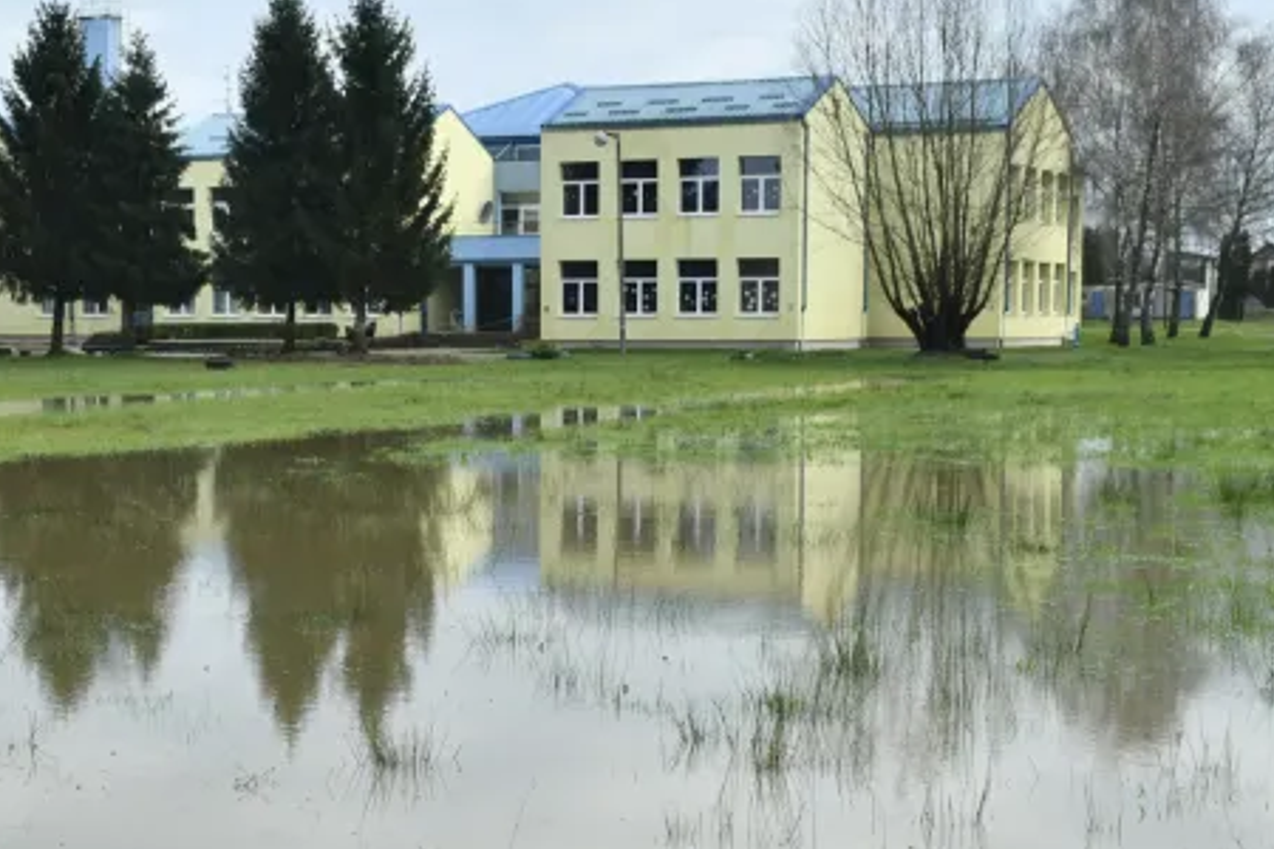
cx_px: 416
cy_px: 533
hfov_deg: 26.5
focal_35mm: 76
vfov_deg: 17.9
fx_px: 2689
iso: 640
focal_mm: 30
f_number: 11
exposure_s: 1/500
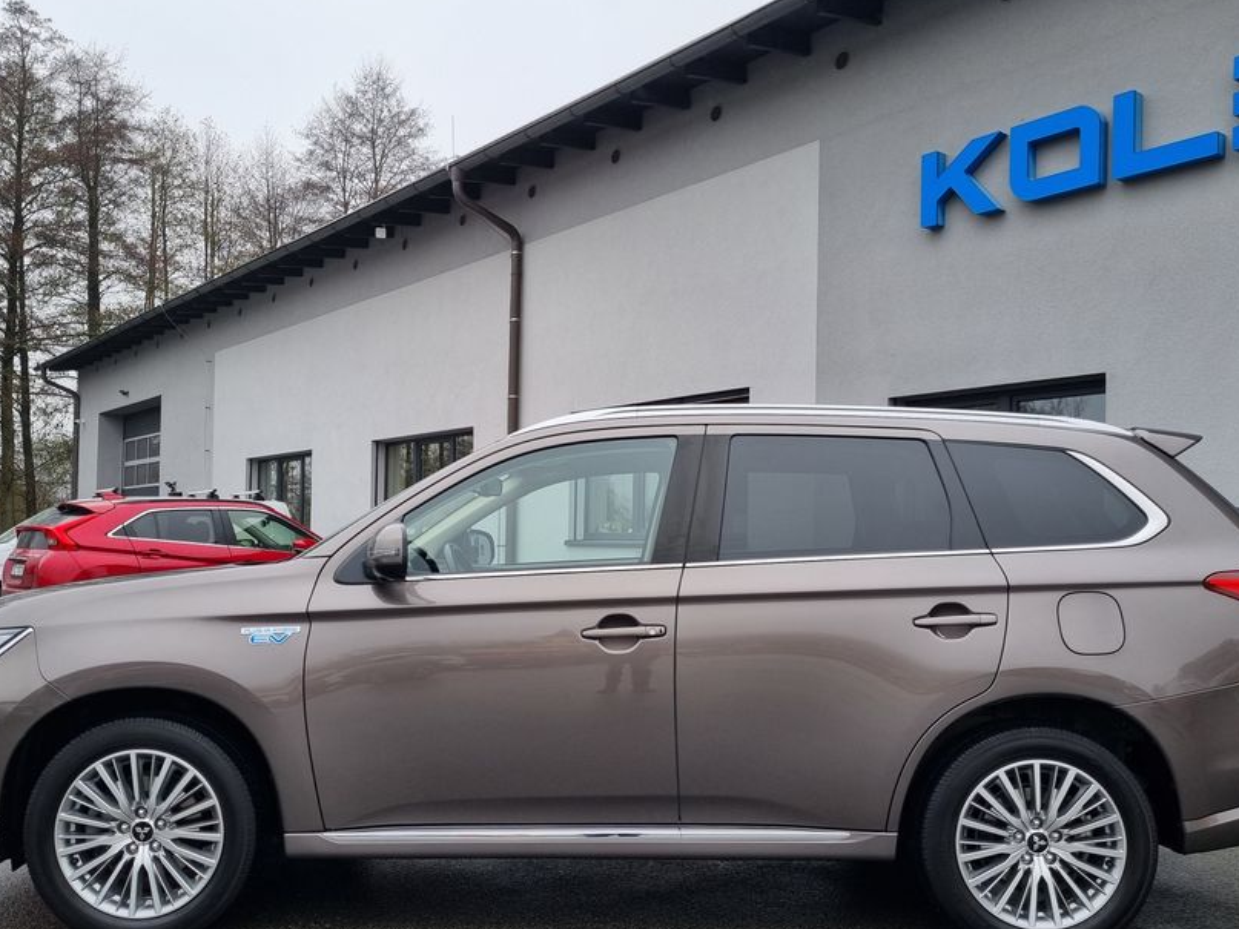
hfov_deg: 55.4
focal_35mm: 33
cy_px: 521
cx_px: 620
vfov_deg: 42.9
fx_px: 1181
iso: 50
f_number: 1.8
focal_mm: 5.4
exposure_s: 1/209
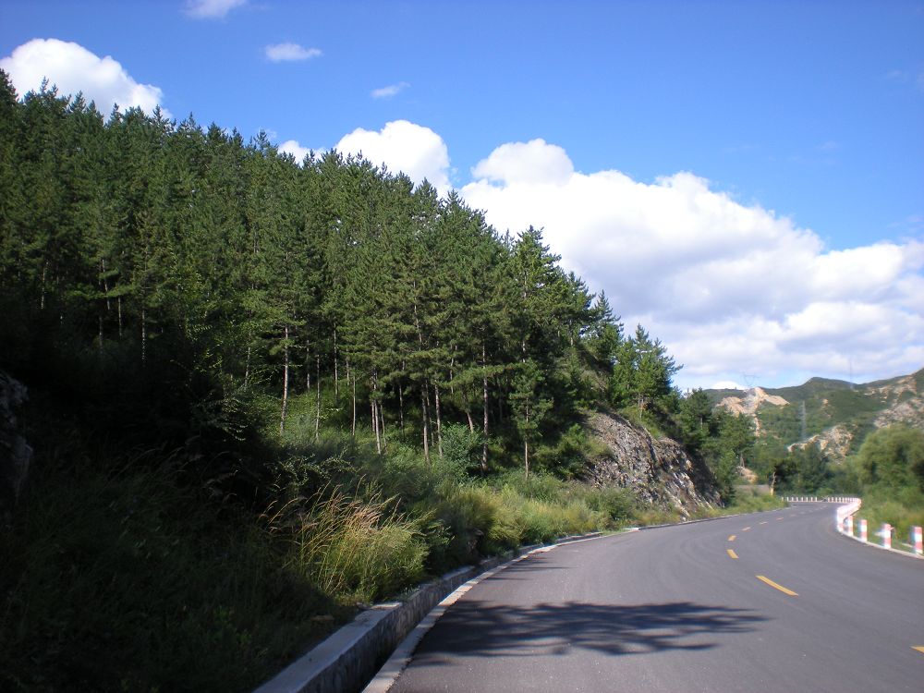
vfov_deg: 37.7
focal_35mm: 38
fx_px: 1014
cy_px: 346
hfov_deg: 49.0
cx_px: 462
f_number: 4.6
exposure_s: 1/340
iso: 64
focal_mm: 6.3
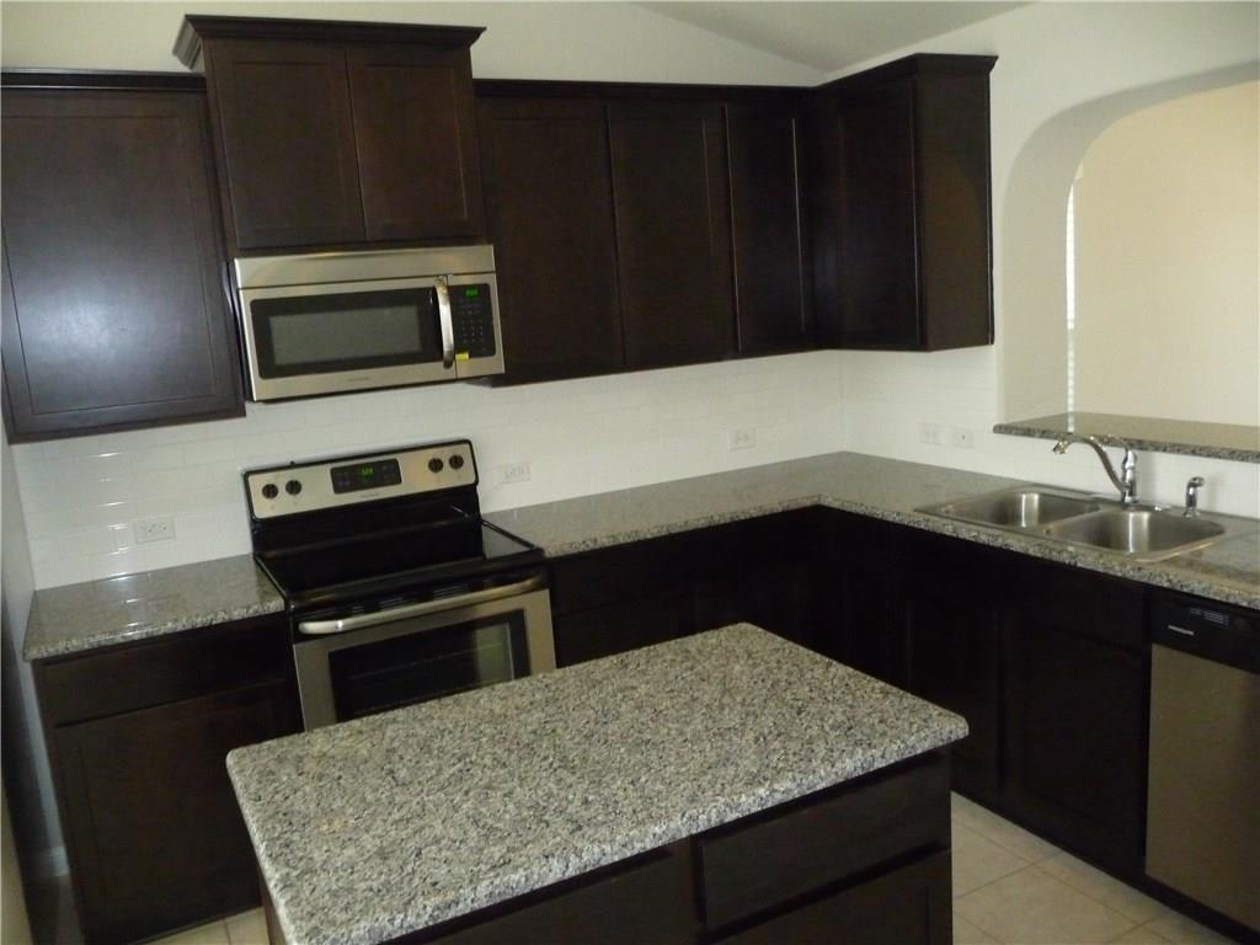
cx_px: 630
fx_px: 1019
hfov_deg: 63.4
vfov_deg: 49.7
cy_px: 472
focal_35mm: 28
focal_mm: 4.7
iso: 800
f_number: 3.3
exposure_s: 1/30
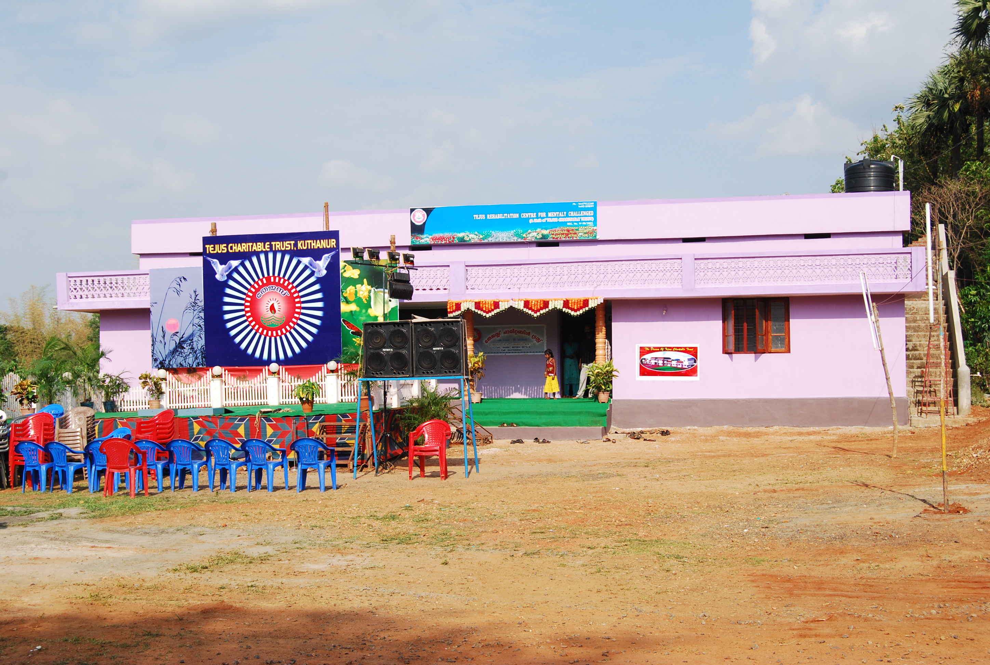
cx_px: 495
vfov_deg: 28.2
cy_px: 332
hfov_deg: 41.0
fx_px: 1323
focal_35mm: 48
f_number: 9
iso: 200
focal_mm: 32
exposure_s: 1/320
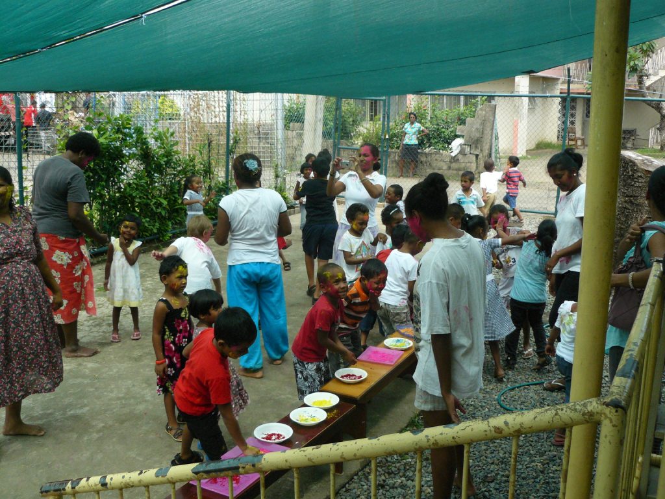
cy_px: 250
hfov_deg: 51.4
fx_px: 692
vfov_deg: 39.7
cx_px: 332
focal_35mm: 36
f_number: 3.2
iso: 200
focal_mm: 6
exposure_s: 1/800
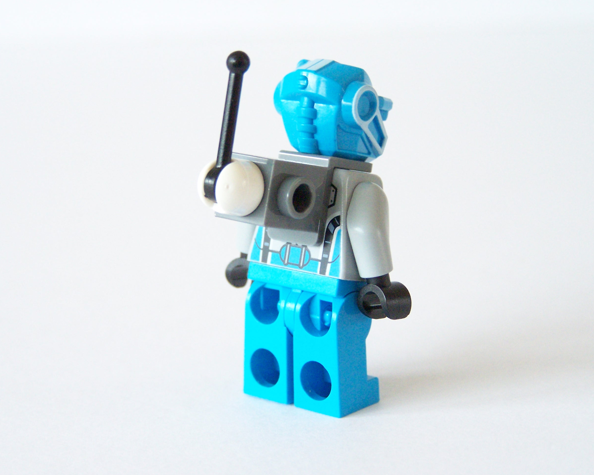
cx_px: 295
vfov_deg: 15.7
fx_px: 1723
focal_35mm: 98
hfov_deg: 19.6
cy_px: 237
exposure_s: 1/20
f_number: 3.2
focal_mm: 15.6
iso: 400
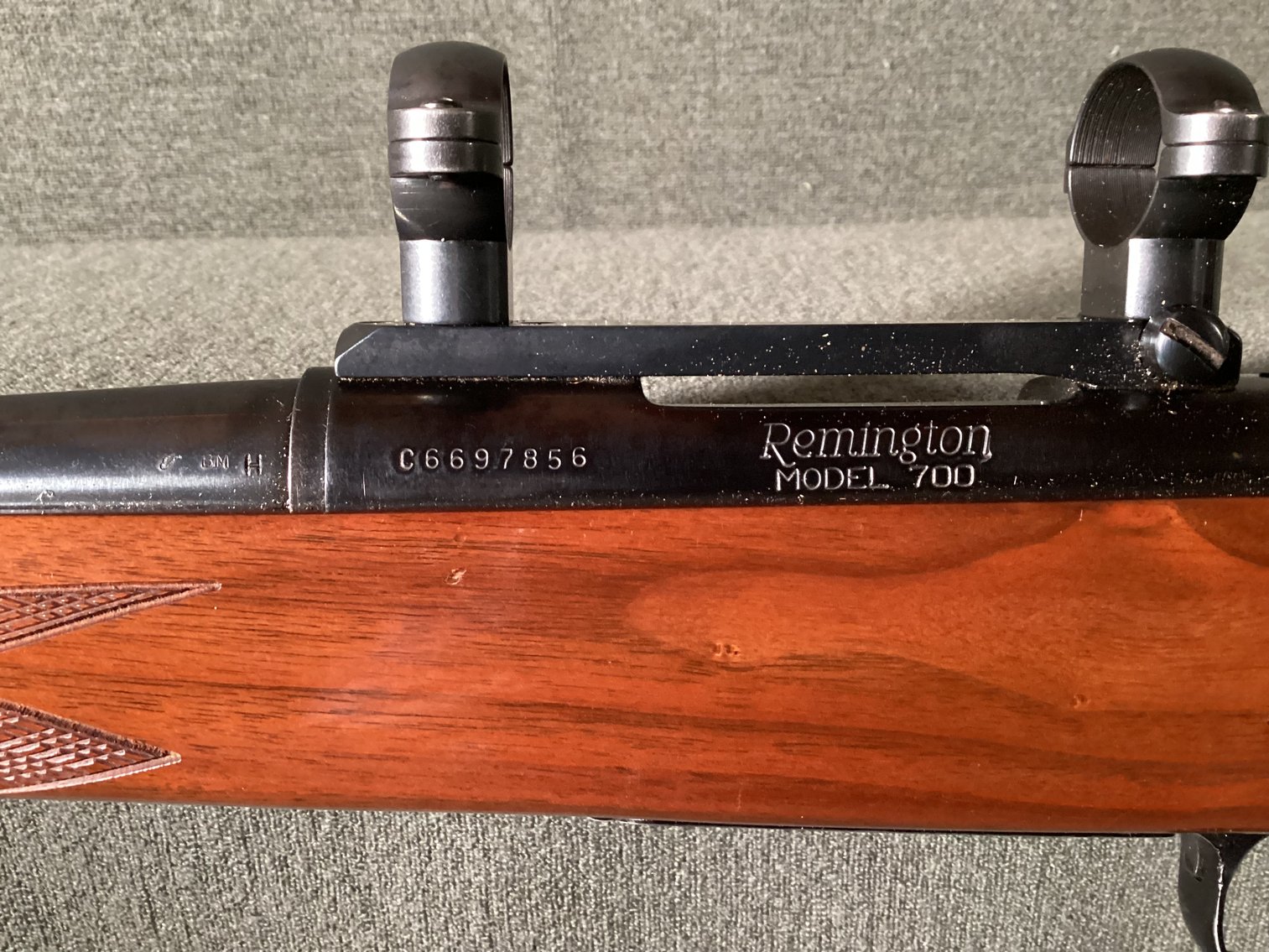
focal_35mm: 31
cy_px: 476
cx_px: 634
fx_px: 1137
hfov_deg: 58.3
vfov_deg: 45.4
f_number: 2.4
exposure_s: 1/30
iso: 500
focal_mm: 3.3
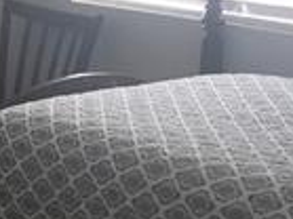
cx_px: -289
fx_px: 1133
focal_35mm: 134
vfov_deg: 10.9
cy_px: -24
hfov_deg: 12.9
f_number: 2.2
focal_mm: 4.15
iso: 40
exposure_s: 1/30
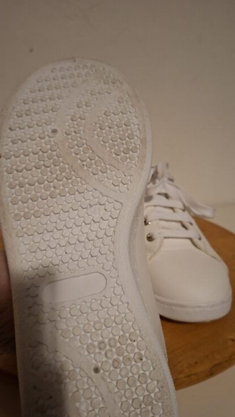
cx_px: 129
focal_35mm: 27
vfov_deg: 69.8
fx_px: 299
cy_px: 223
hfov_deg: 42.9
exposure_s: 1/24
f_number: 1.8
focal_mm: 5.54
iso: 500
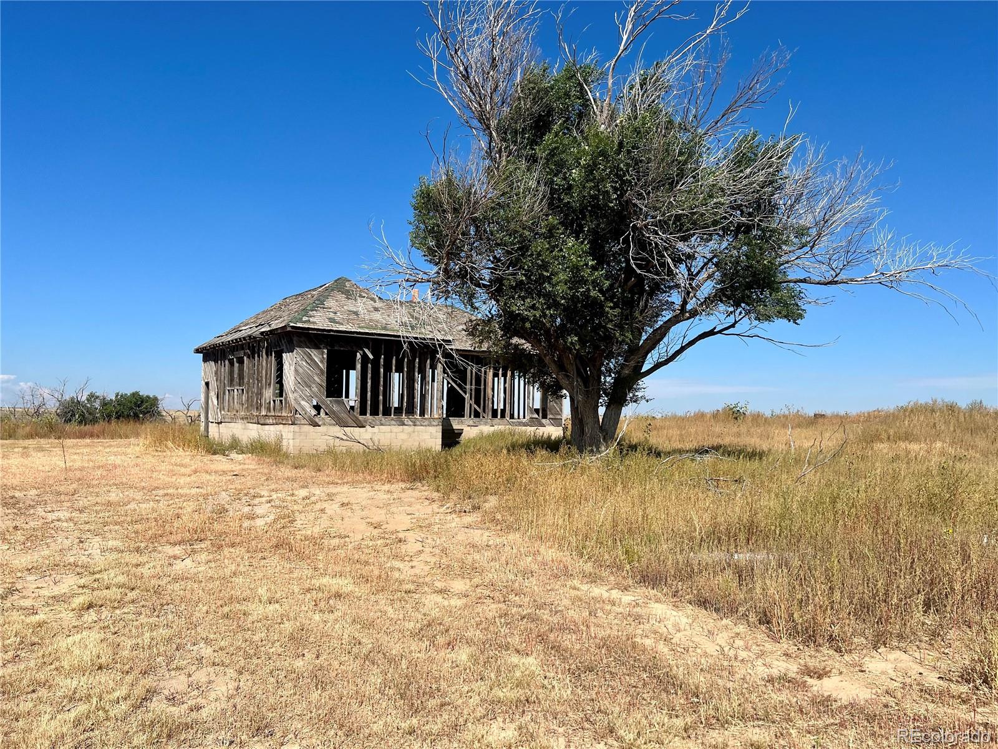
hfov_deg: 67.3
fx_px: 750
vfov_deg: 53.1
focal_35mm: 26
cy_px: 374
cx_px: 499
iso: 50
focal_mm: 5.7
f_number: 1.5
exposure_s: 1/5076
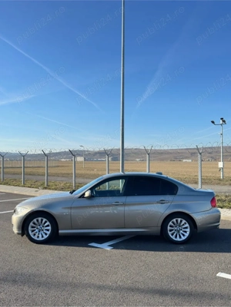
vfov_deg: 58.4
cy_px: 154
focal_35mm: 31
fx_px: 276
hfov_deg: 45.4
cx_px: 116
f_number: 1.78
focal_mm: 6.86
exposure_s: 1/3745
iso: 100
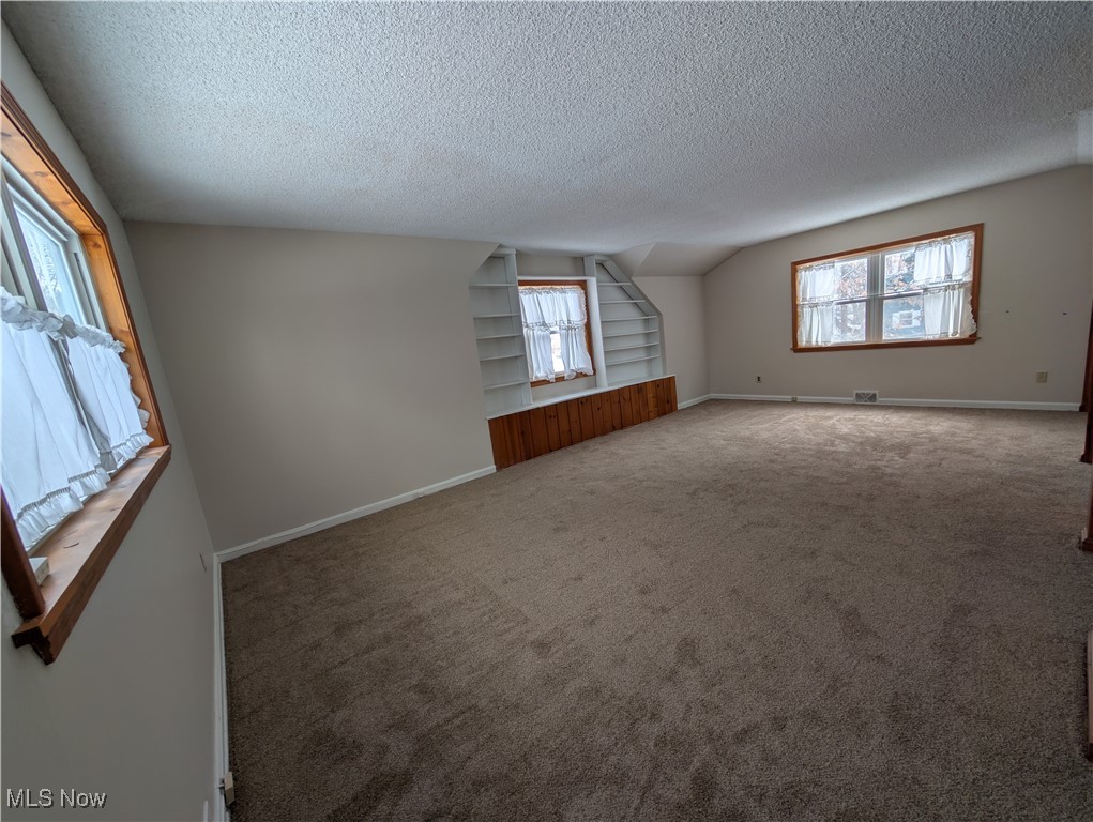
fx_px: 379
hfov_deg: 110.5
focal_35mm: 12
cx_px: 546
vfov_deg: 94.6
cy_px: 411
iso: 53
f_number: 1.7
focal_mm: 2.02
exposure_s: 1/193
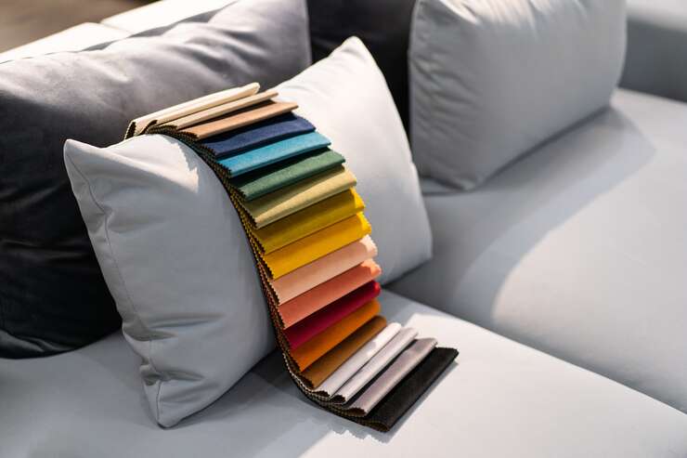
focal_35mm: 55
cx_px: 344
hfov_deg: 36.3
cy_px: 229
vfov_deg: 24.6
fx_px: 1049
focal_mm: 55
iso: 500
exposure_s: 1/160
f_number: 2
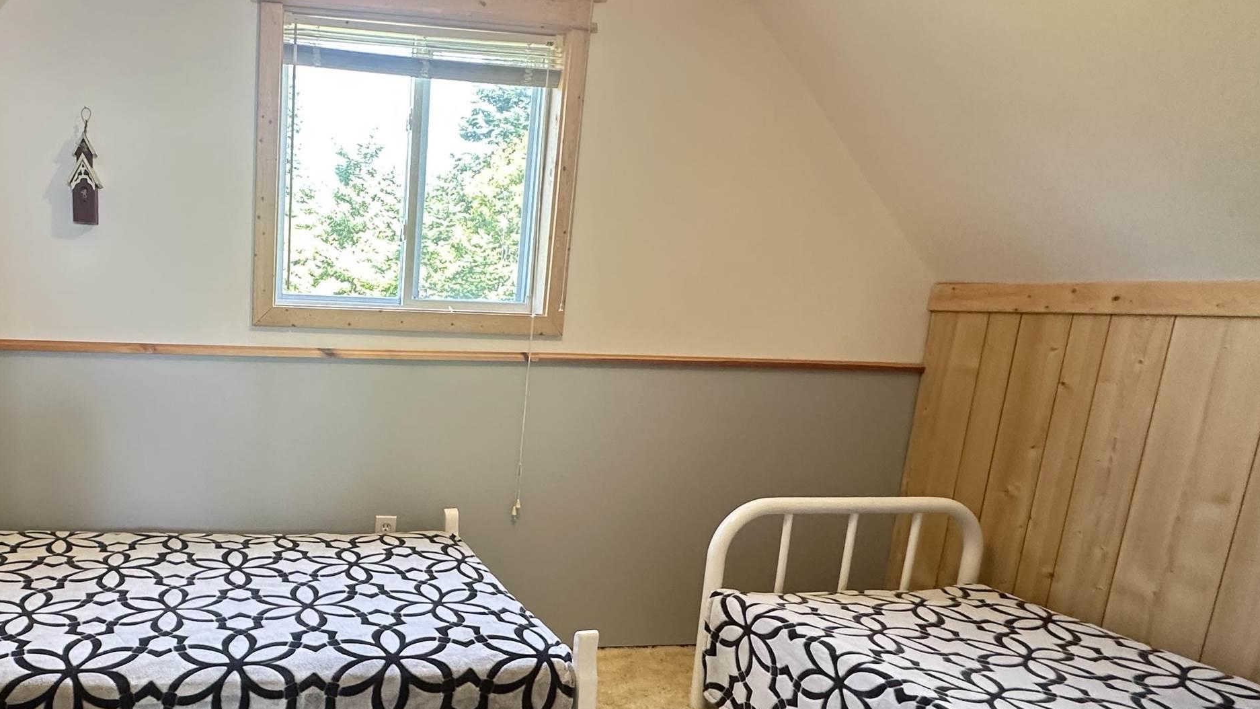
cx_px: 310
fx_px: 835
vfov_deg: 45.3
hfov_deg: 69.0
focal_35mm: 25
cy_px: 472
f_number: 2.2
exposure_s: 1/60
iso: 250
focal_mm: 2.22
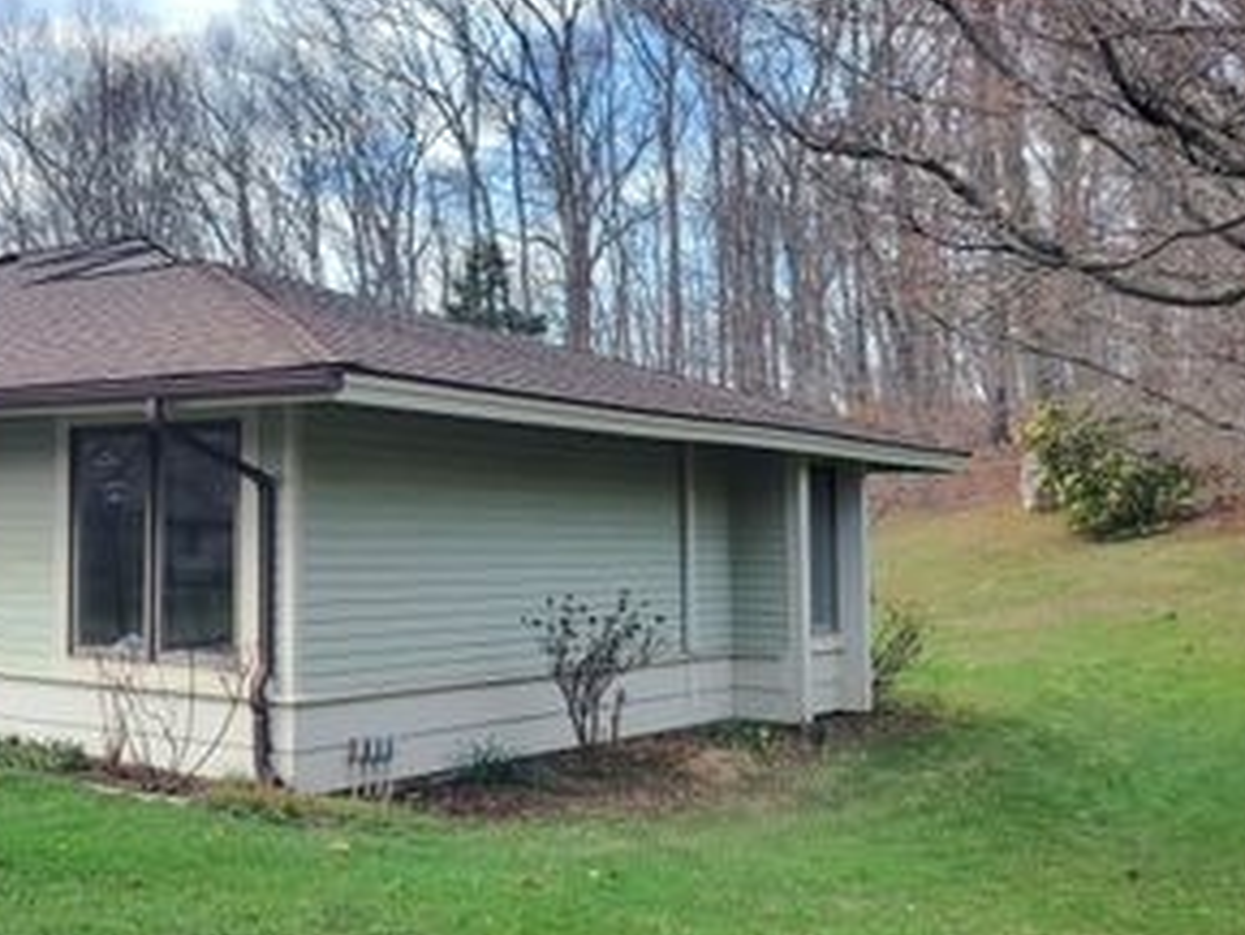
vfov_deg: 32.2
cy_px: 472
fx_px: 1619
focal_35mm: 45
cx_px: 185
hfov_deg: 39.7
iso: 40
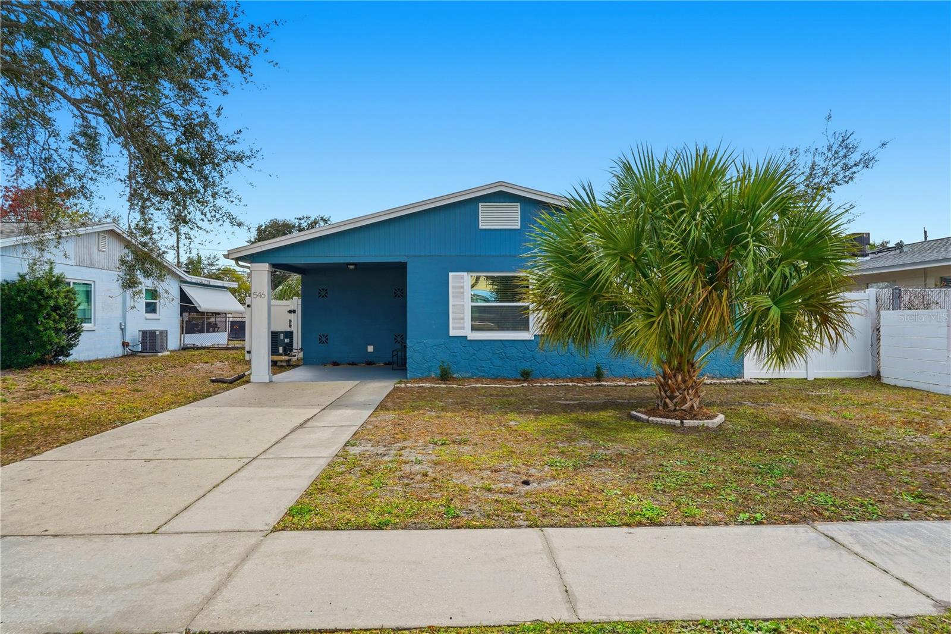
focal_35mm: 22
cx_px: 476
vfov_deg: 57.2
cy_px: 317
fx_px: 581
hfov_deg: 78.6
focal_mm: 22
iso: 500
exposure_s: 1/8000
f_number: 7.1
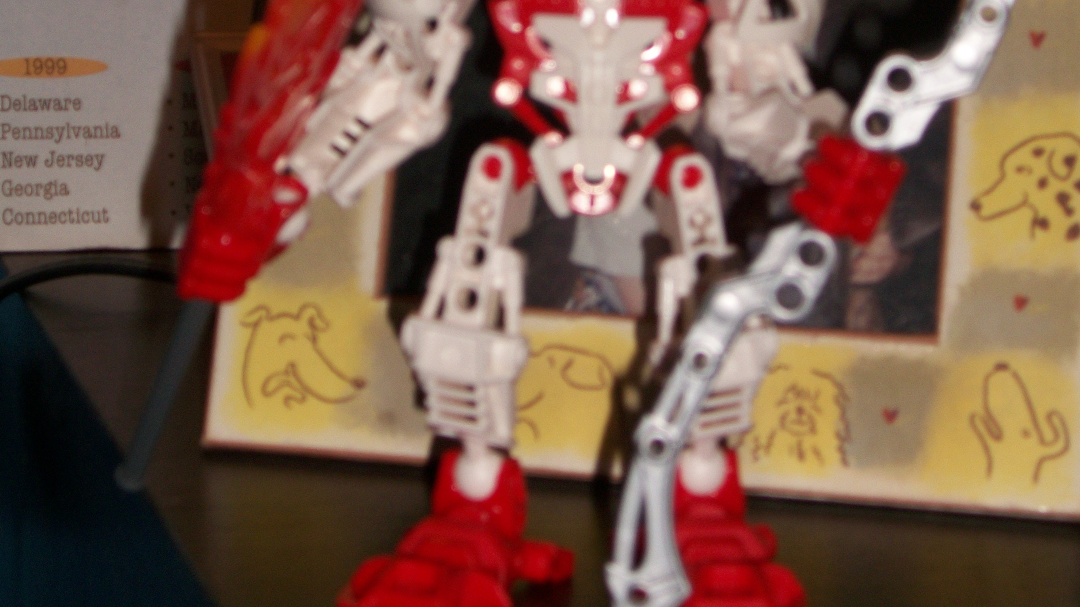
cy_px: 51
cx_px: 540
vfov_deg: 9.8
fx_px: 3522
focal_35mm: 123
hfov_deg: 17.4
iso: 80
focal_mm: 15.1
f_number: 5.1
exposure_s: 1/50
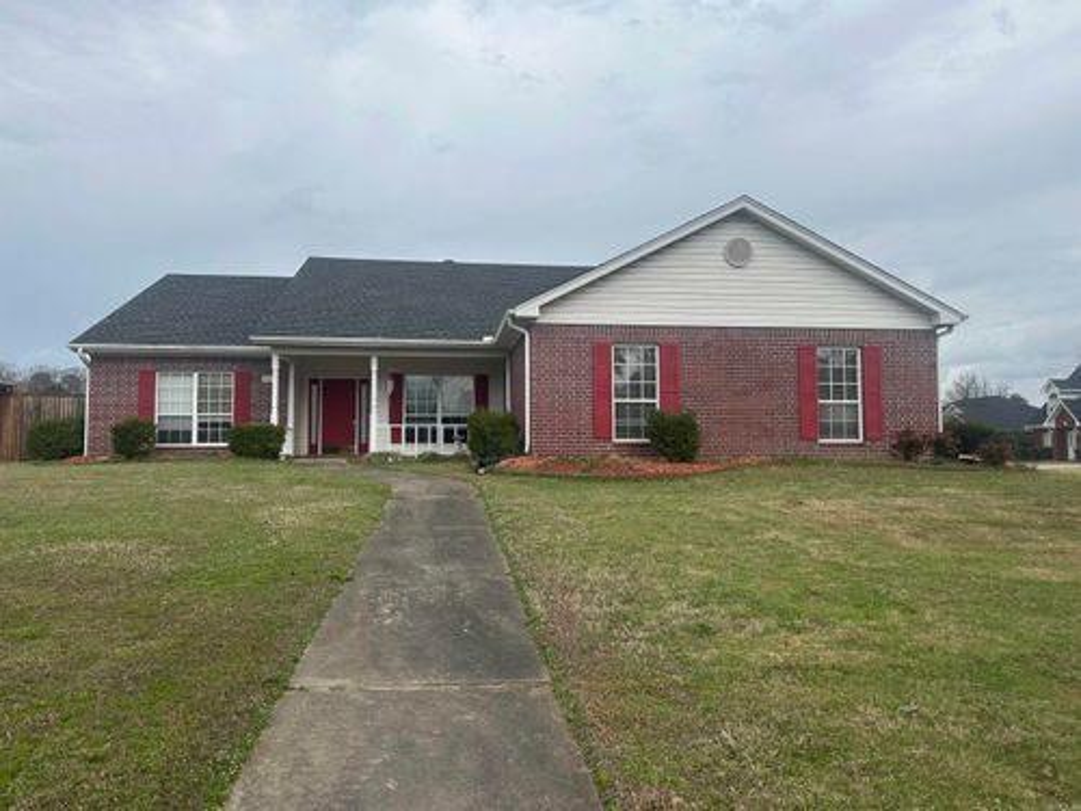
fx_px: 749
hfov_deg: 71.6
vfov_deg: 56.8
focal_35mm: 24
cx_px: 540
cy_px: 406
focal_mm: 6.86
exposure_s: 1/4762
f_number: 1.78
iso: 80
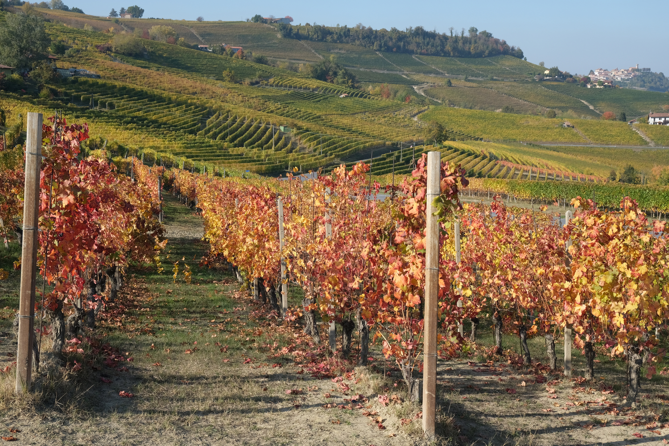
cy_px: 223
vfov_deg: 28.6
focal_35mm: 47
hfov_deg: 41.9
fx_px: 873
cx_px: 334
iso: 160
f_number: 8
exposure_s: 1/220
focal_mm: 31.5
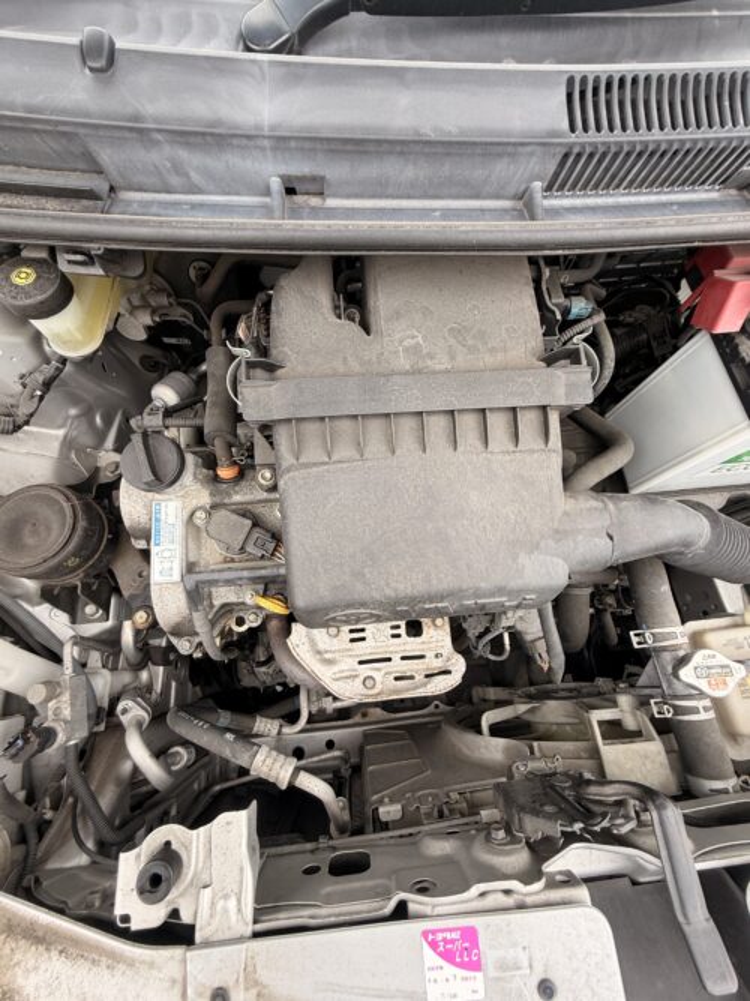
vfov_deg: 102.1
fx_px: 405
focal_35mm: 14
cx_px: 375
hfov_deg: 85.7
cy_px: 500
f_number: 2.2
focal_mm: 2.22
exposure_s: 1/121
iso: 64
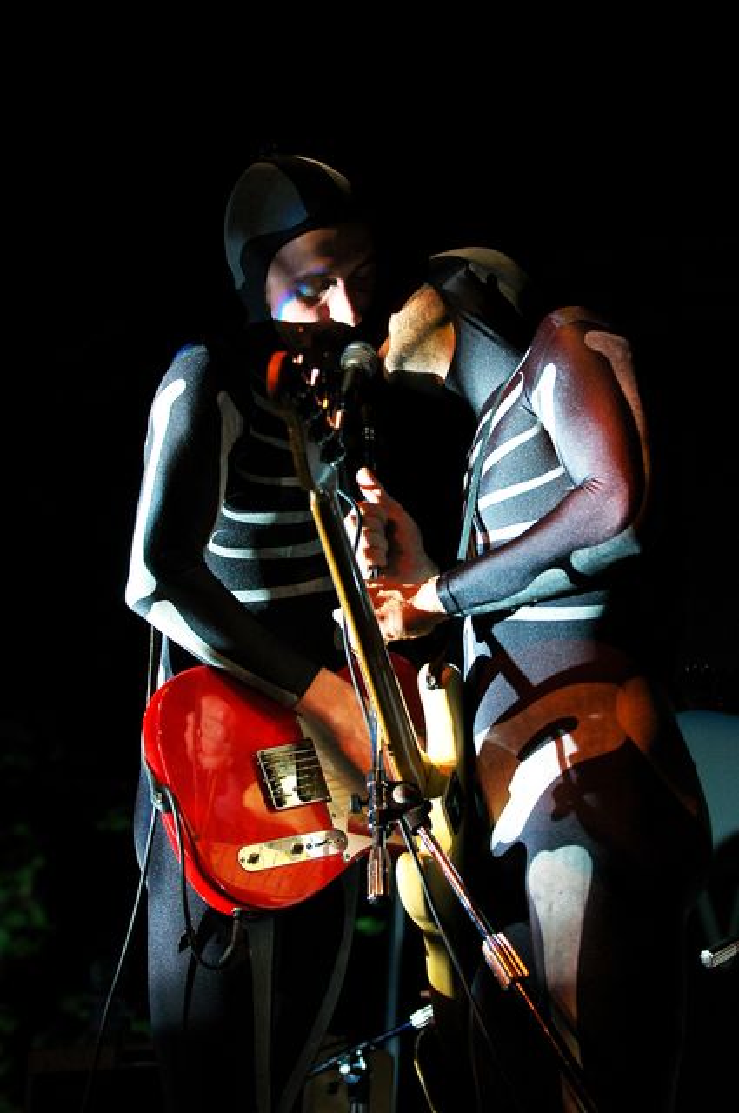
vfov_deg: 17.1
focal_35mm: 120
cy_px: 556
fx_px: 3705
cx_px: 370
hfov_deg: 11.4
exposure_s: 1/50
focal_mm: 80
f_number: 3.5
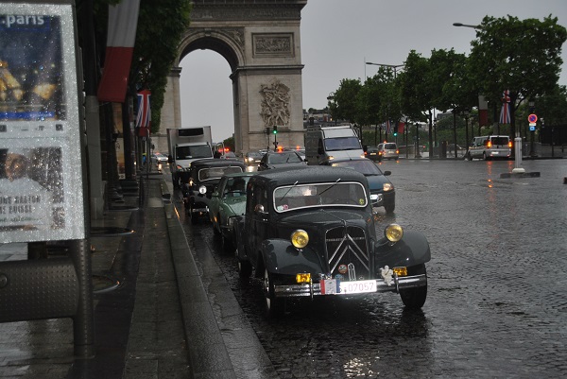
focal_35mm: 51
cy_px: 190
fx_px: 804
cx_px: 284
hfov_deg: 38.9
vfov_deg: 26.5
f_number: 4.5
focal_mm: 34
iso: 200
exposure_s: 1/60
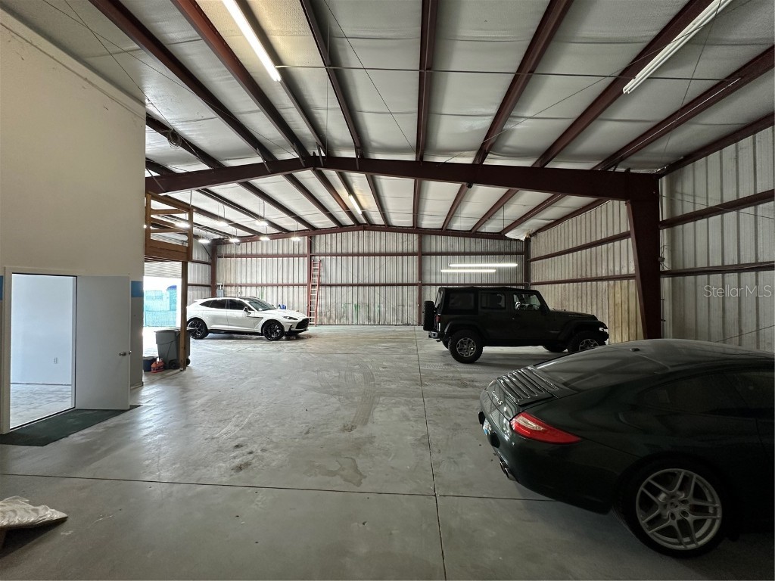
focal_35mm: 14
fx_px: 313
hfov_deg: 102.1
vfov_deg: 85.7
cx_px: 388
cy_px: 290
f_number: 2.2
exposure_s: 1/60
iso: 160
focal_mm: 2.22
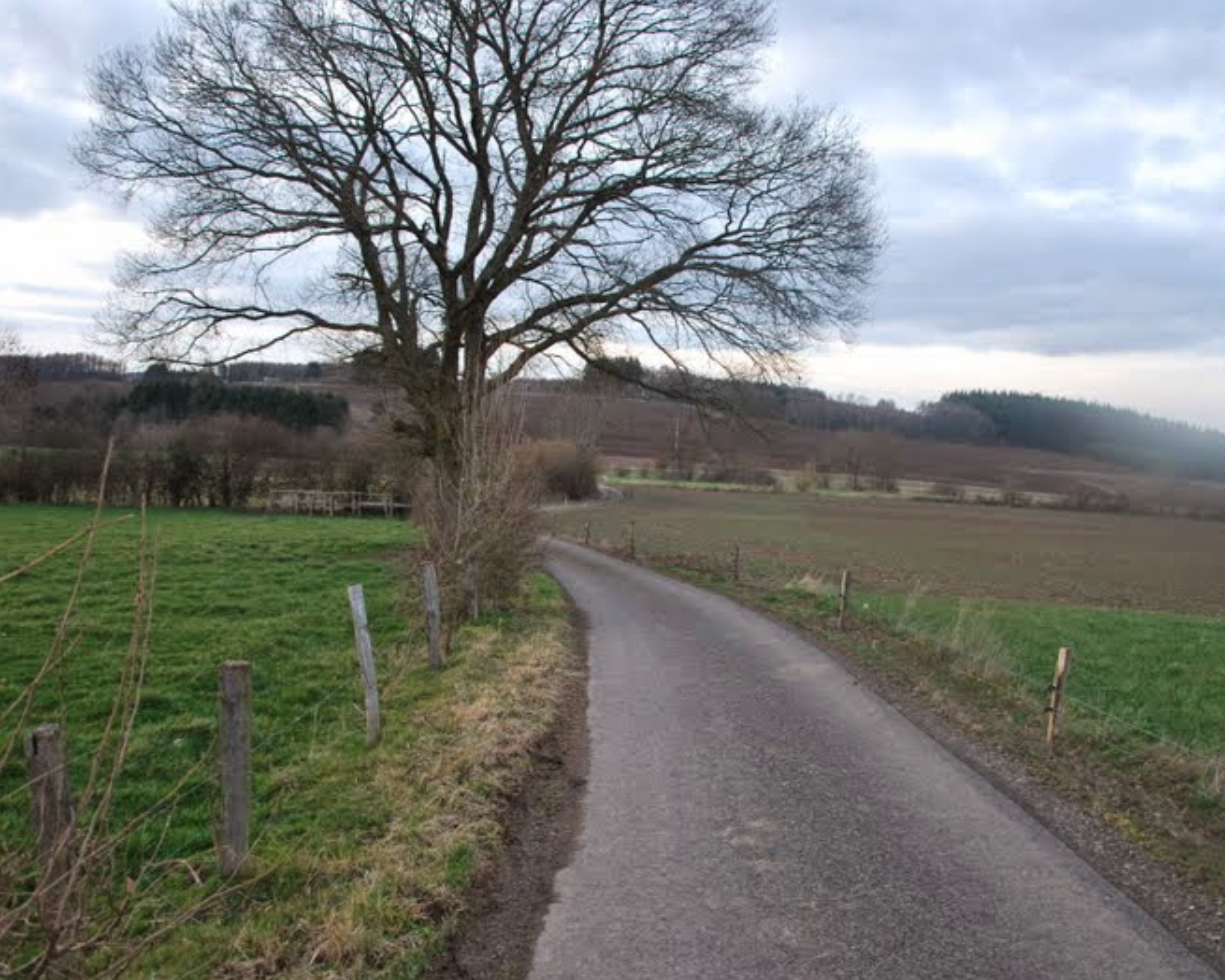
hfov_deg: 57.1
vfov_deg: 47.1
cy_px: 499
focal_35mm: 31
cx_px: 666
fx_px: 1124
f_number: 3.5
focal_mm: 18
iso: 200
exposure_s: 1/50
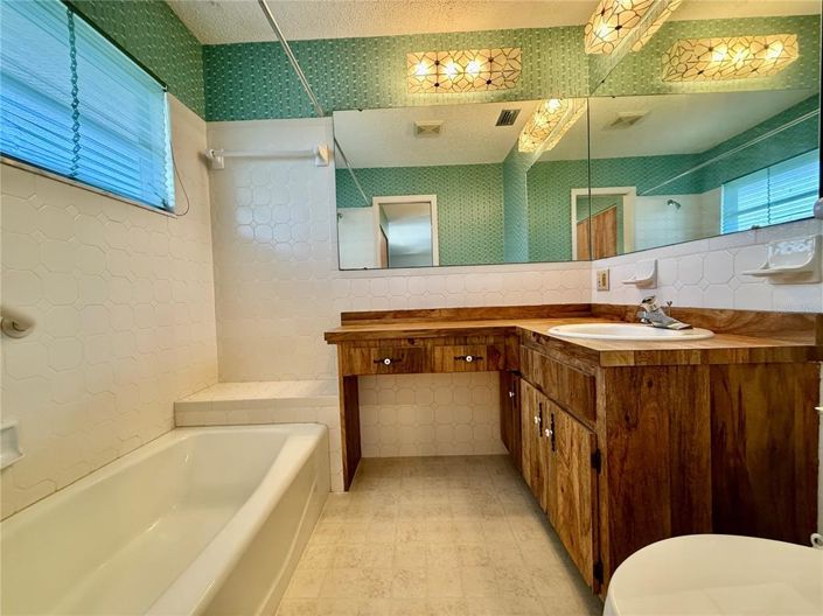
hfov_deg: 102.1
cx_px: 412
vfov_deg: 85.6
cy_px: 308
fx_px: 333
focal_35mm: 14
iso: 250
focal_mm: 2.22
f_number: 2.2
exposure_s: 1/60
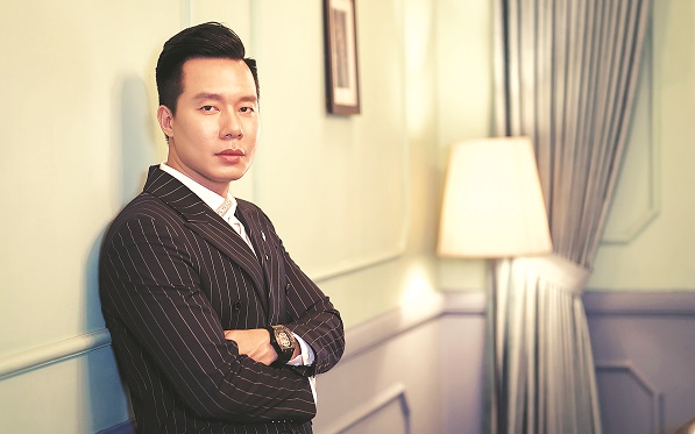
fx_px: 1648
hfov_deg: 23.8
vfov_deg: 15.0
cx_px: 348
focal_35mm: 87
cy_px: 217
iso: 1000
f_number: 2.8
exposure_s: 1/25
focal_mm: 85
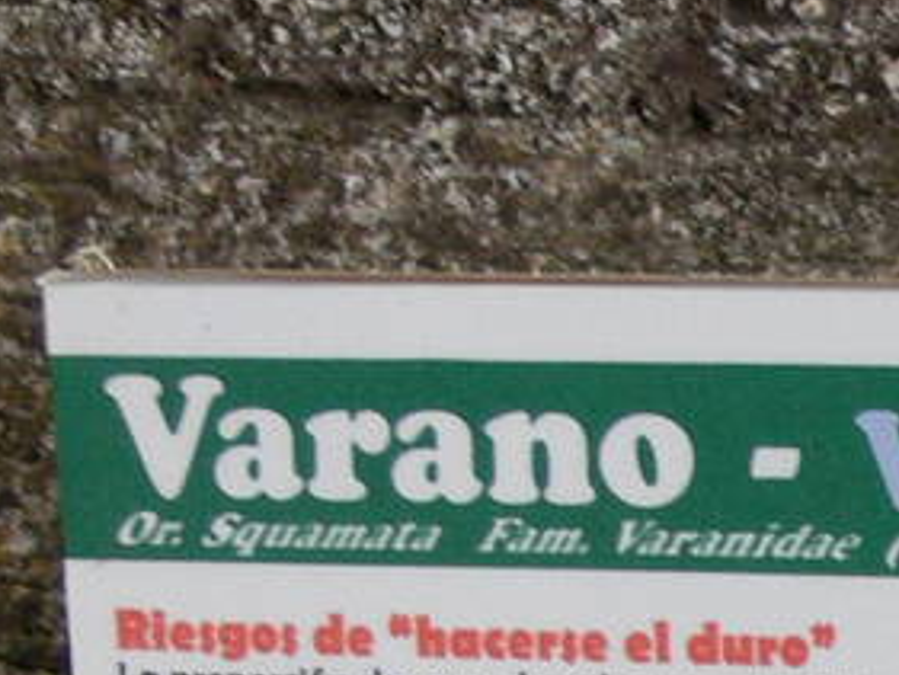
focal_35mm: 199
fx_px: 5170
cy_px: 1356
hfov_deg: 8.9
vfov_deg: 7.2
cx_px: 2233
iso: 80
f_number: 2.8
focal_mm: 7.4
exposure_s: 1/30
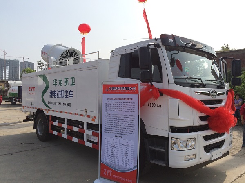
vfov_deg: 48.2
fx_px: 205
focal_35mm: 29
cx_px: 122
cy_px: 92
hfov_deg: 61.7
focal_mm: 4.15
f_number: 2.2
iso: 32
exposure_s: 1/2564
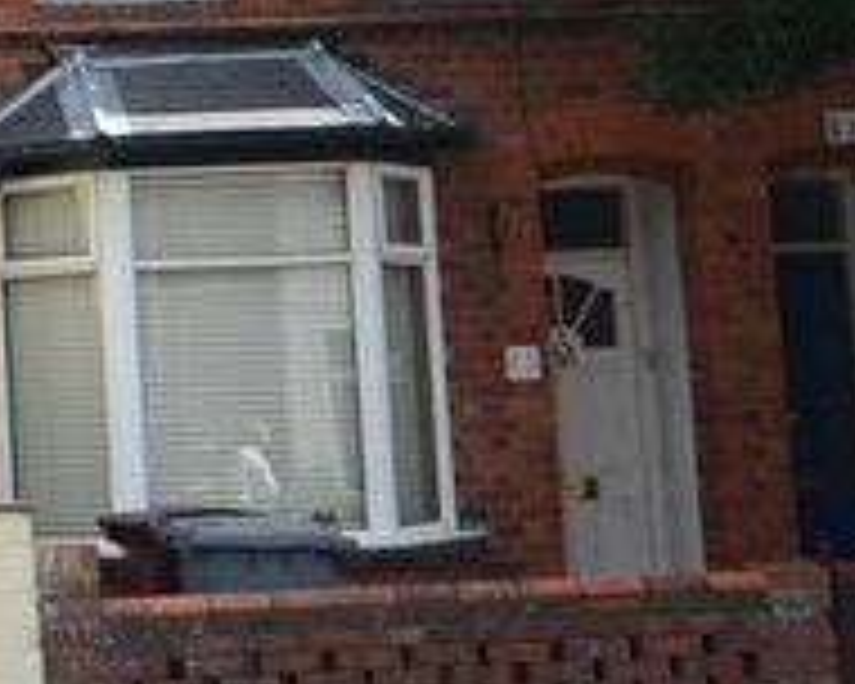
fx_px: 2632
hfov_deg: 16.8
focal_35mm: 104
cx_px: -418
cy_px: 101
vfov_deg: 14.7
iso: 100
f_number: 6.3
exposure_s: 1/160
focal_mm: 20
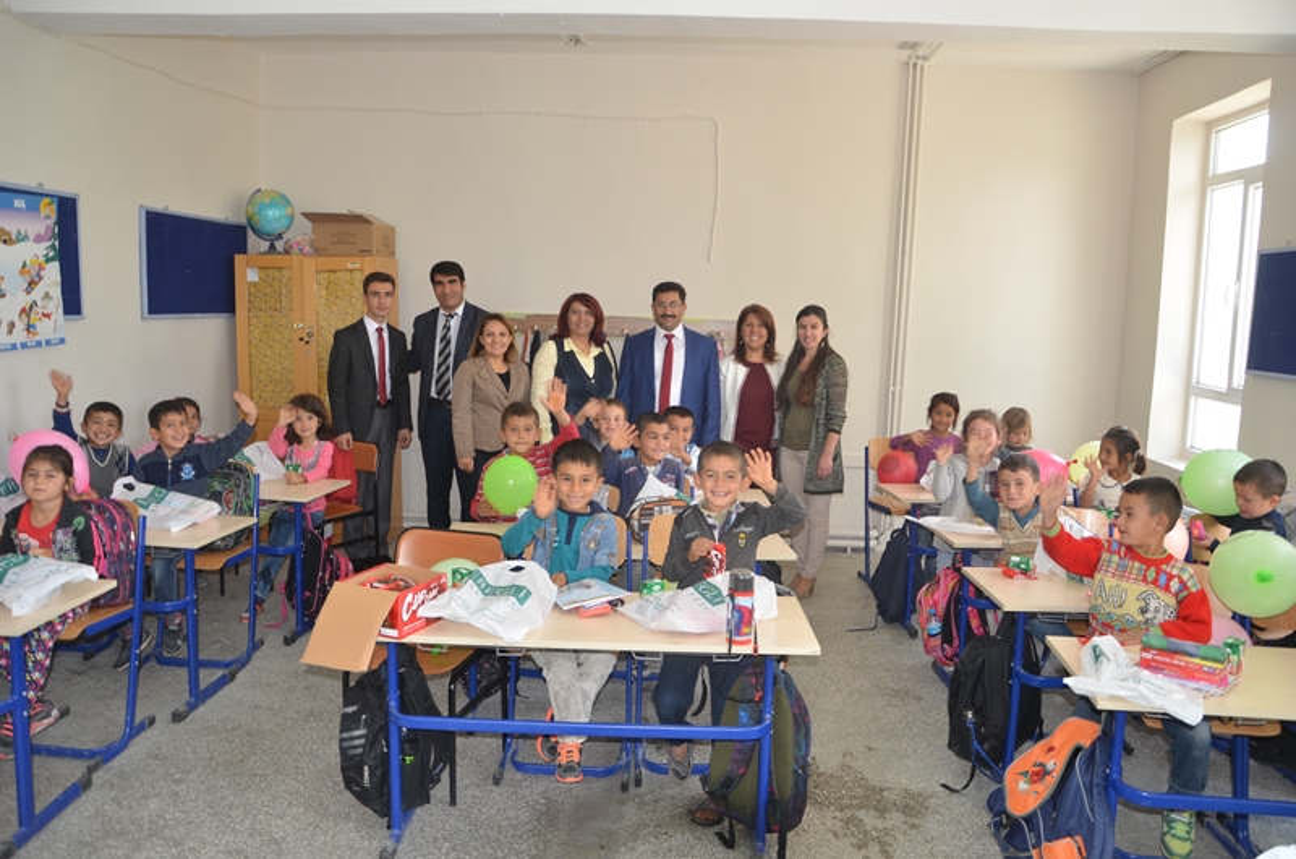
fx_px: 970
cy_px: 430
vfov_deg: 47.7
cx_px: 648
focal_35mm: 27
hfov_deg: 67.5
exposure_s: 1/60
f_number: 4
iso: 400
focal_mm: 18
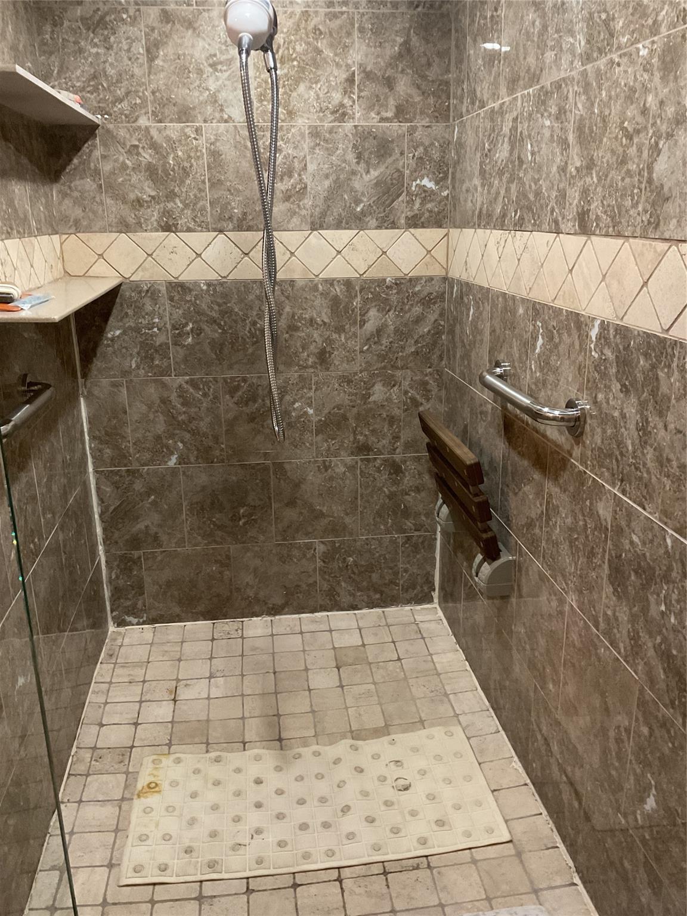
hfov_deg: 48.2
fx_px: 767
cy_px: 458
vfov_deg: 61.7
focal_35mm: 29
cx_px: 344
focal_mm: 3
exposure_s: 1/40
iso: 320
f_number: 1.8
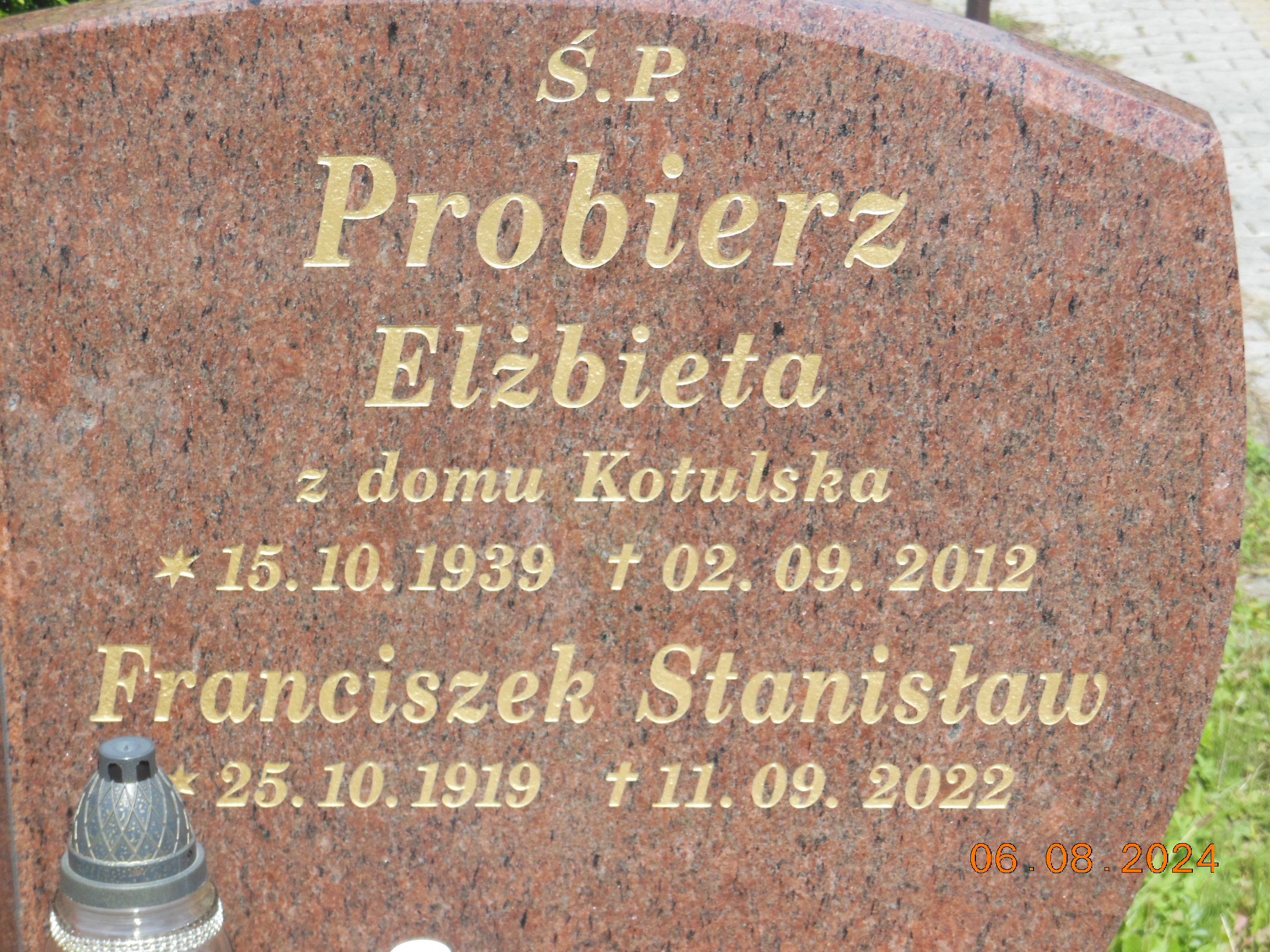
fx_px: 3595
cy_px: 476
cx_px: 635
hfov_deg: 20.0
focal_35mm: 98
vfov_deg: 15.1
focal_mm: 17.5
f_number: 4.7
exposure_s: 1/640
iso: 125
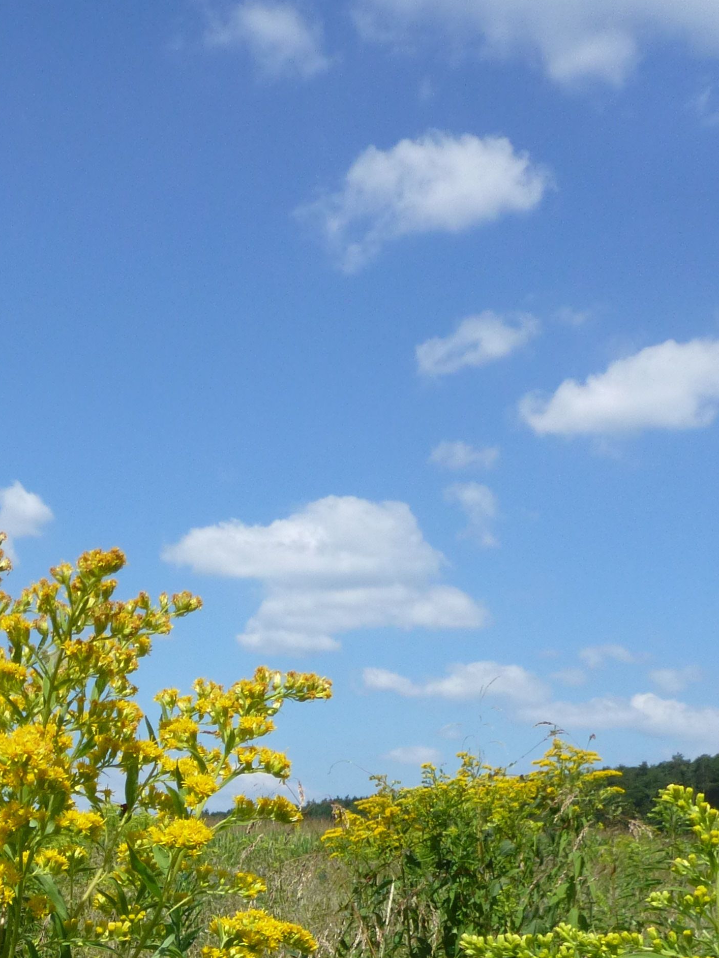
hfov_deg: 24.7
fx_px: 1523
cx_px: -77
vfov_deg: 30.8
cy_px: 1077
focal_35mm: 55
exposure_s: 1/1000
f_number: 4
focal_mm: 4.3
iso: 100
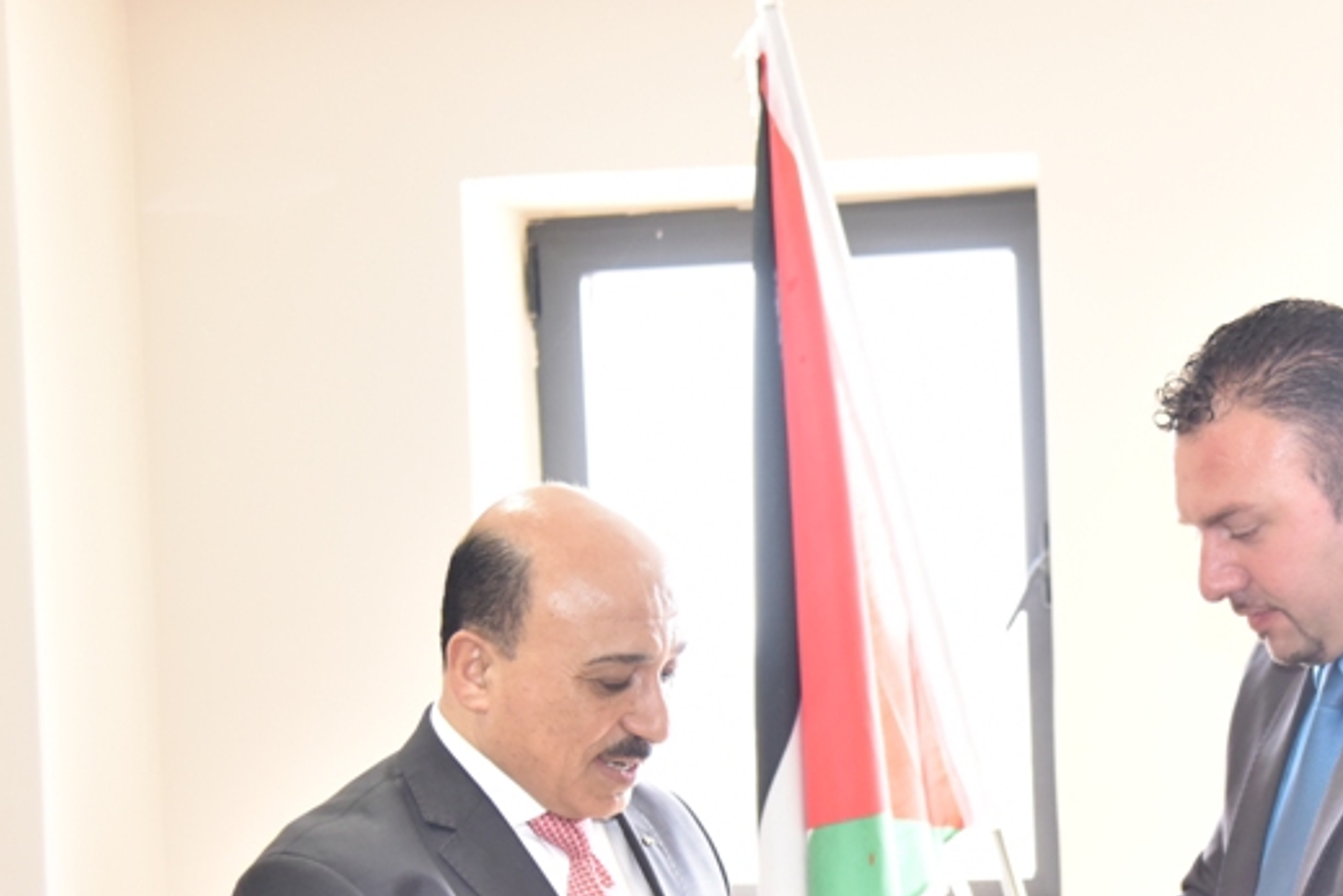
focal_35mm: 75
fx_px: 2798
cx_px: 1051
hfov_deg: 26.5
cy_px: 765
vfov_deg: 18.0
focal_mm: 38
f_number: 4
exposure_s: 1/200
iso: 2000
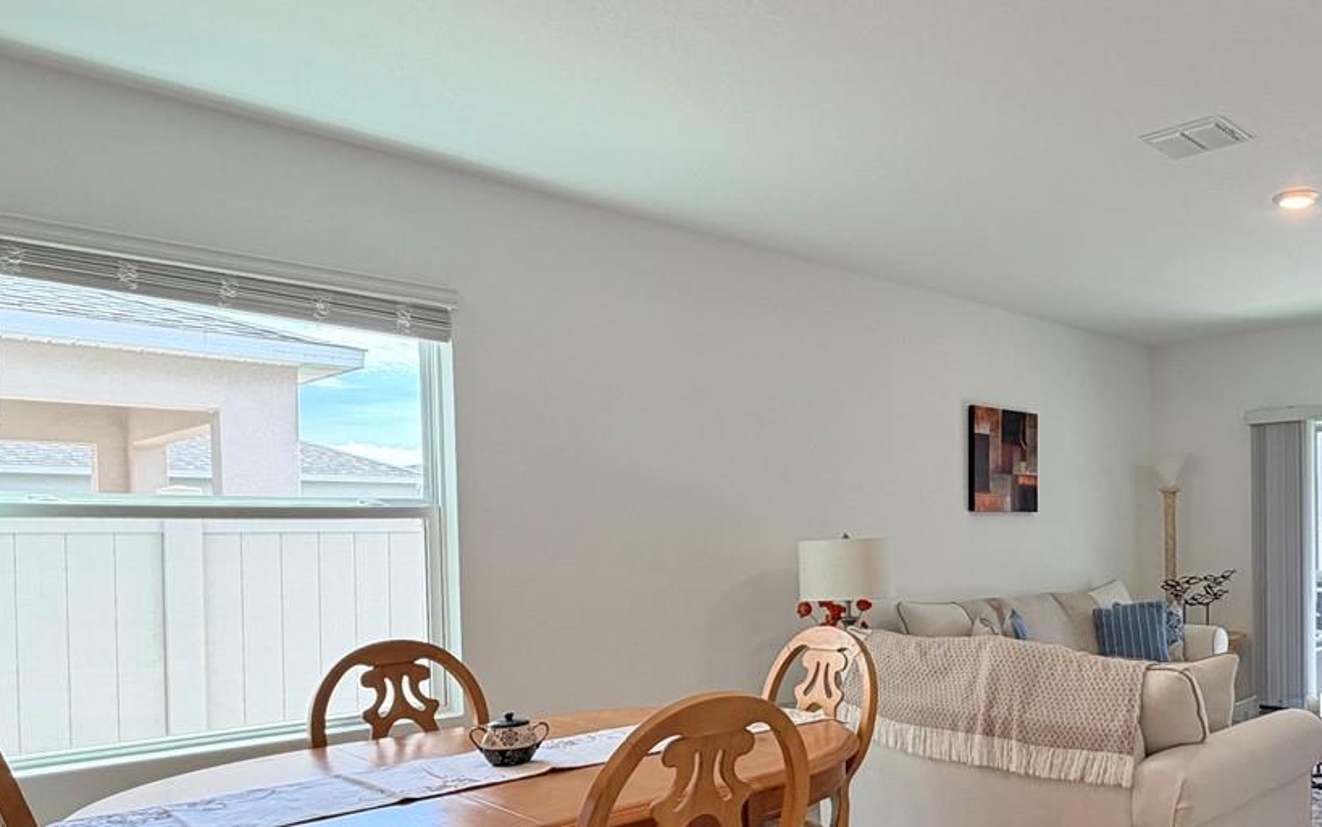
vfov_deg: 42.5
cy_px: 556
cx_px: 1014
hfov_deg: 60.6
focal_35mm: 29
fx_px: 1045
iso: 100
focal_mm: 2.22
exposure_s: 1/120
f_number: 2.2
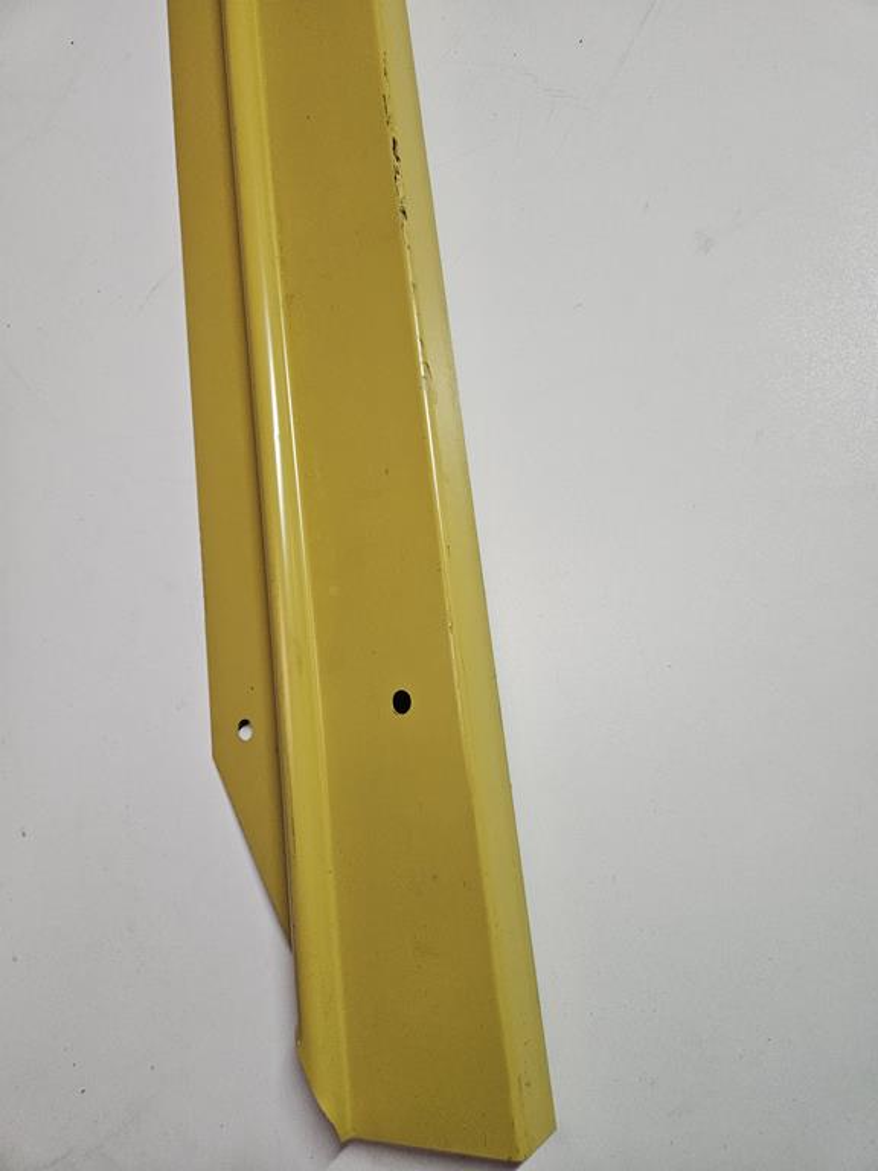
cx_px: 439
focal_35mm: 23
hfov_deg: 58.9
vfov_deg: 73.9
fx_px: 778
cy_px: 586
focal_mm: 5.4
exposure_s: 1/142
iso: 640
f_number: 1.8
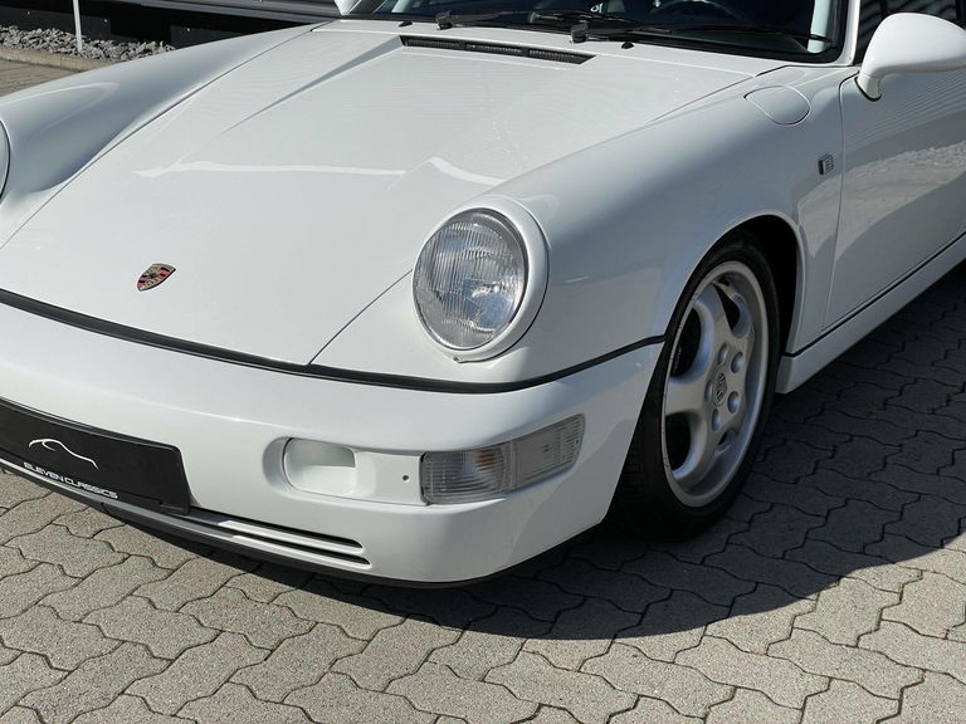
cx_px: 483
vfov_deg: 28.0
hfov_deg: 36.8
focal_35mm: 52
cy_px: 362
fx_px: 1451
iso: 25
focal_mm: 6
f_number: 2
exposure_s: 1/4785
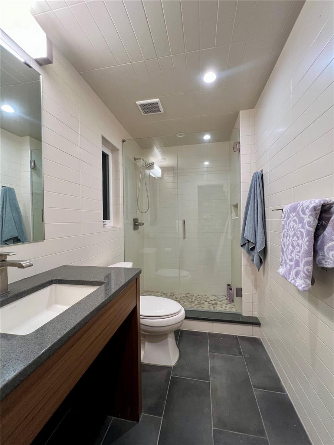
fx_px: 167
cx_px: 167
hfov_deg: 89.9
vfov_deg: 106.2
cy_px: 222
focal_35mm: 13
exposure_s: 1/60
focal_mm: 1.57
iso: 160
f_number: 1.8
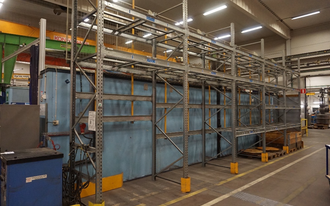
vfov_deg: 49.3
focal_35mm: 25
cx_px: 164
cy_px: 103
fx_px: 225
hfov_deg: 72.6
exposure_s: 1/160
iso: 2500
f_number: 3.5
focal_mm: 16
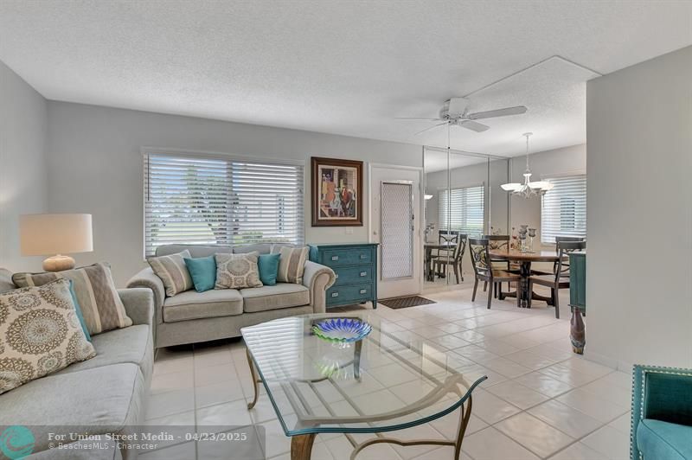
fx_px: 288
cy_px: 230
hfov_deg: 100.4
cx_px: 346
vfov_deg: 77.2
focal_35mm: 15
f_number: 8
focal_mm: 10
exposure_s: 1/13
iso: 1250
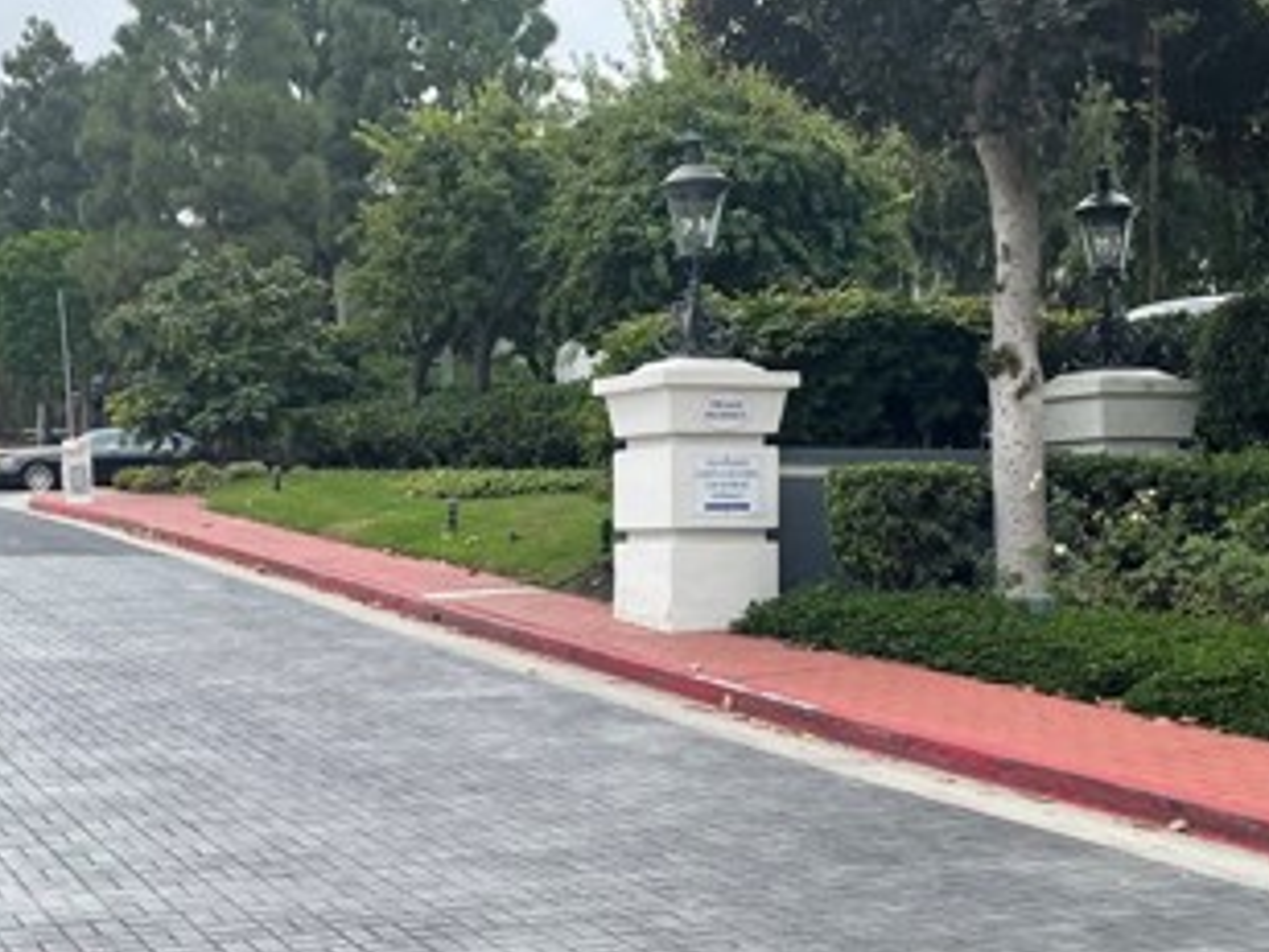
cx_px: 515
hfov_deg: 35.4
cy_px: 626
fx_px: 1980
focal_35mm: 54
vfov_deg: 26.9
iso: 32
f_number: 1.6
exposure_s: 1/1366
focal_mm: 4.2
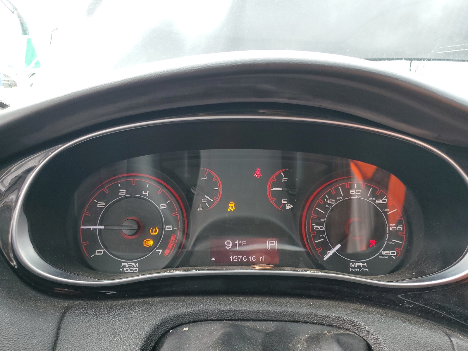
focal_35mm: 26
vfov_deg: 53.1
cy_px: 176
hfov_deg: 67.3
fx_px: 352
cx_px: 234
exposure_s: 1/120
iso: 68
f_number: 1.5
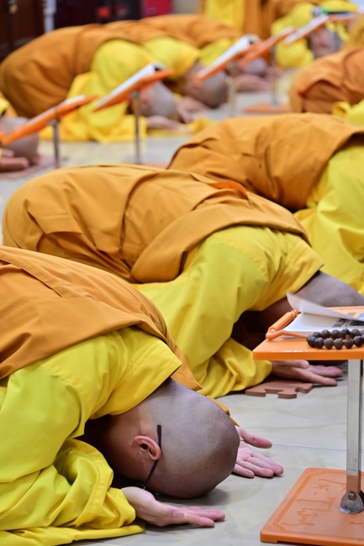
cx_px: 182
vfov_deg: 20.4
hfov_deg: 13.7
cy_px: 273
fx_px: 1517
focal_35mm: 100
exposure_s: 1/40
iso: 1600
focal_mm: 100
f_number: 5
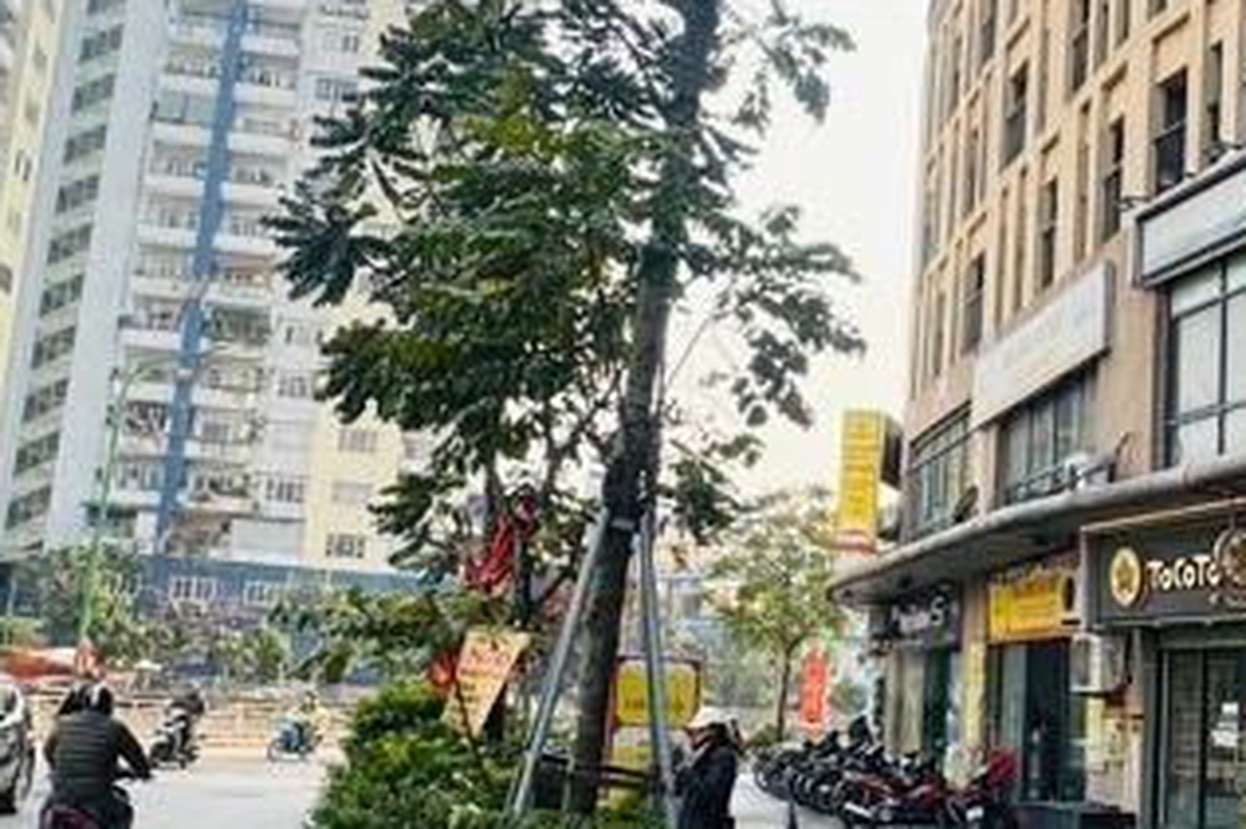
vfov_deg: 28.6
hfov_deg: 41.2
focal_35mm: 47
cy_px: 432
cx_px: 861
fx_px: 1626
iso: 50
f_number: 2.2
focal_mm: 2.22
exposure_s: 1/451
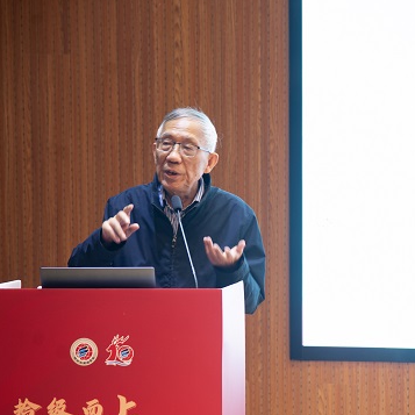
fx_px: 2713
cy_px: 266
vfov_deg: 8.7
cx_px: 288
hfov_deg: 8.7
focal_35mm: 200
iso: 220
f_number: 4
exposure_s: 1/40
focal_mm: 120
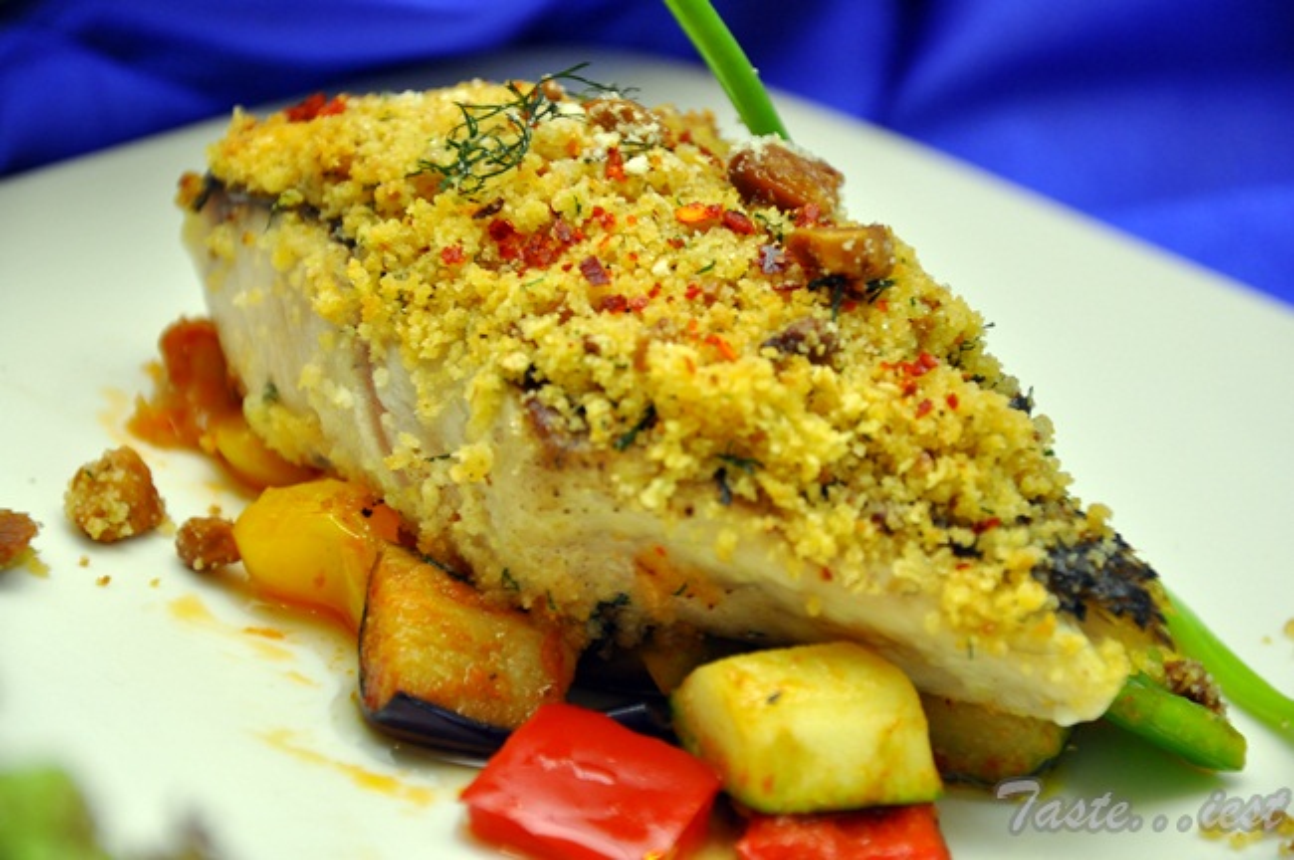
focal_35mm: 158
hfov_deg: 13.1
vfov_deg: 8.7
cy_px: 430
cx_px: 647
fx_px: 5655
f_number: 5.6
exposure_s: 1/100
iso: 800
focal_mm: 105
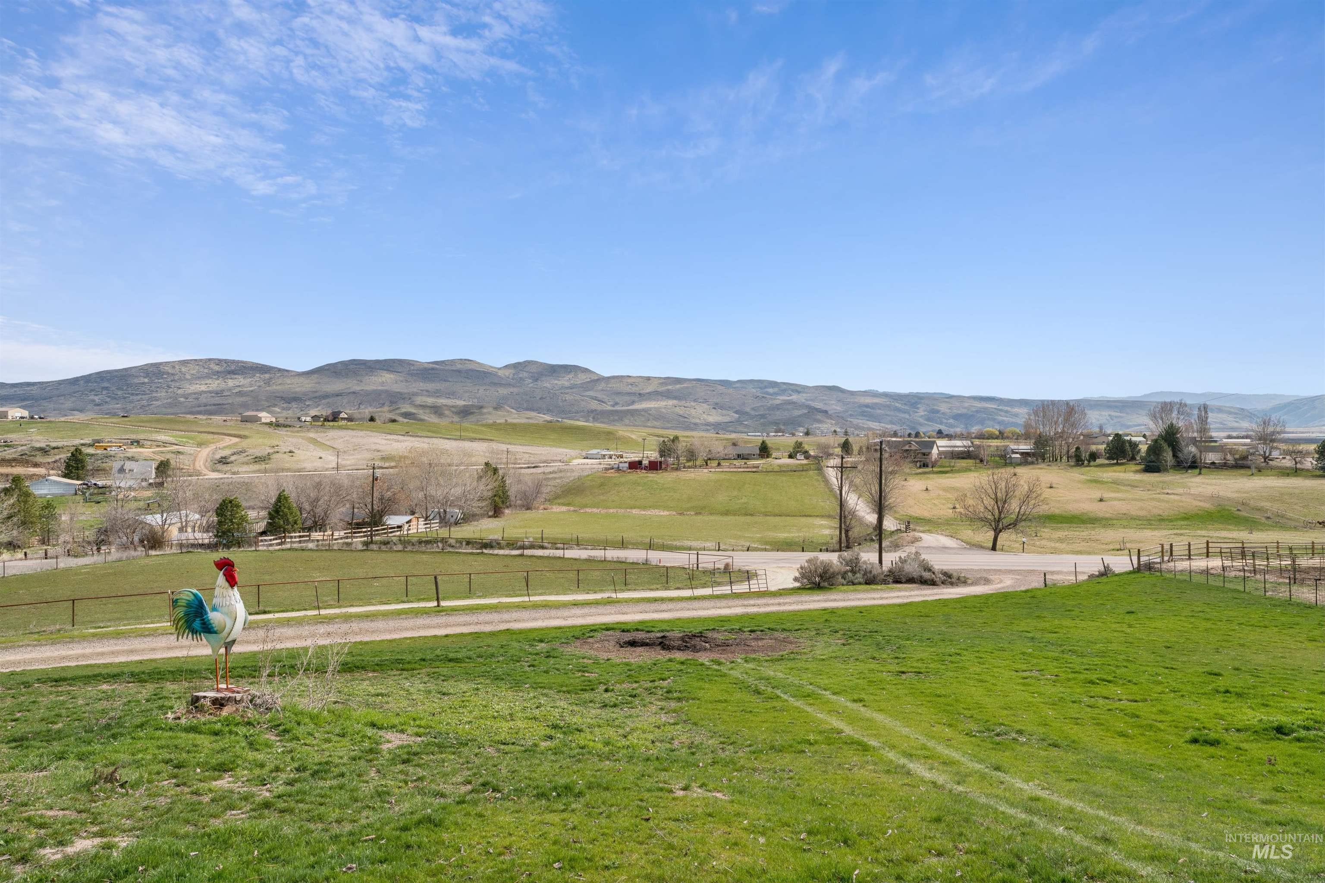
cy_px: 442
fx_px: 747
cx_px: 662
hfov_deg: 83.1
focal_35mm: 20
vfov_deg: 61.2
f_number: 13
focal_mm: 20.3
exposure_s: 1/400
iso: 400
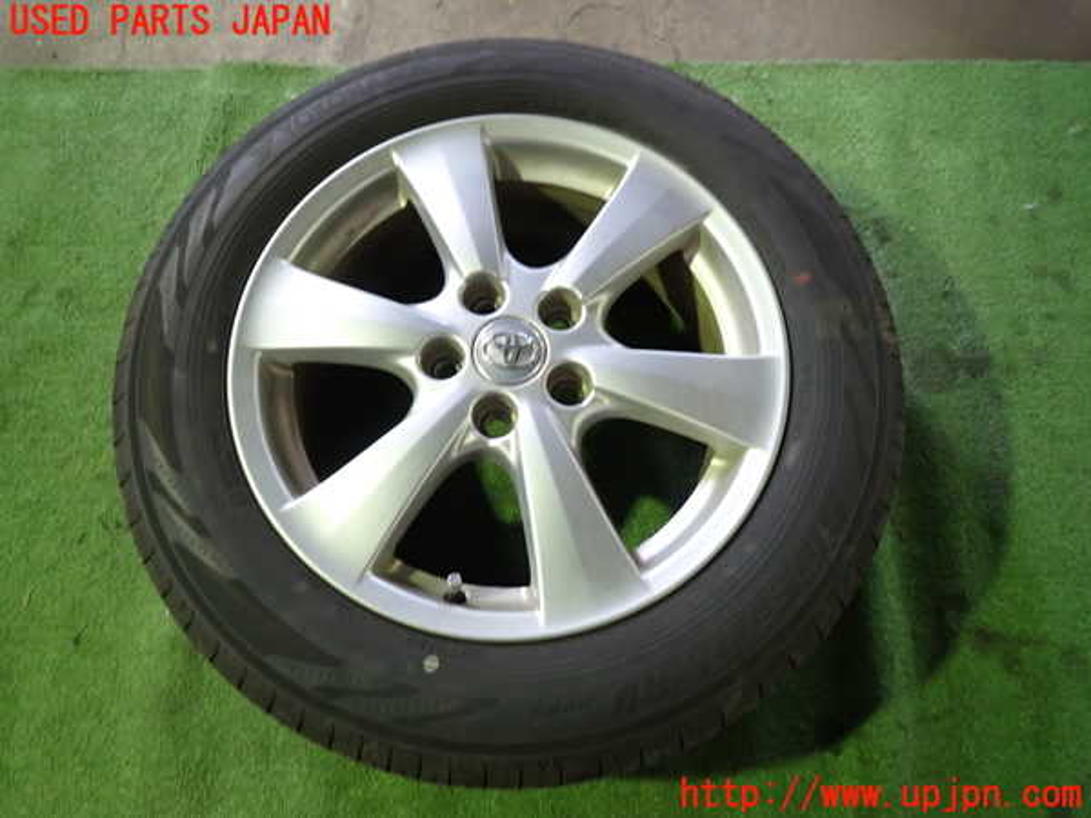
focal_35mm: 25
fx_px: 788
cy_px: 409
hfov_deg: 69.4
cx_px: 546
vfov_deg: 54.9
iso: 320
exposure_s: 1/30
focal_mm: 4.5
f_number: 2
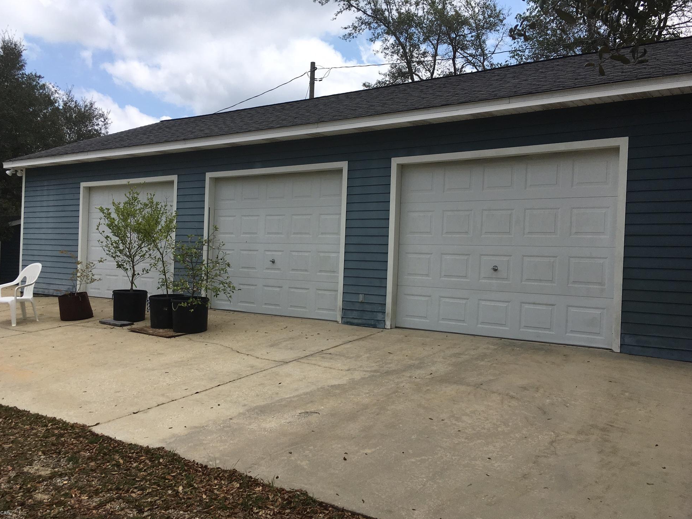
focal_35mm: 30
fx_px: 600
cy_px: 262
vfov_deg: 46.8
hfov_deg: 60.0
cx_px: 339
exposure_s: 1/1972
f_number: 2.2
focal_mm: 4.15
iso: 25
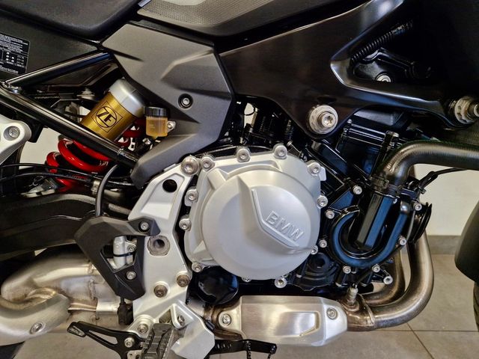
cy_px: 180
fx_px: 318
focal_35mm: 23
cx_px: 240
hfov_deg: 73.9
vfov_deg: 58.9
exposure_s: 1/100
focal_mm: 5.4
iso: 800
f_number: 1.8
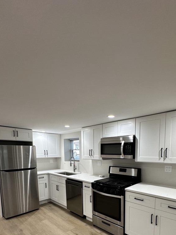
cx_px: 104
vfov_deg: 77.5
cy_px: 167
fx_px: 136
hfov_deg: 65.5
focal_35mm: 20
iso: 160
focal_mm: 2.22
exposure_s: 1/120
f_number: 2.2
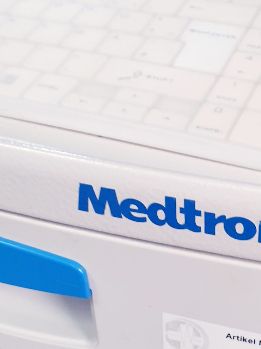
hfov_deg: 23.6
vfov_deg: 31.6
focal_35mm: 61
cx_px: 218
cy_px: 209
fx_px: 613
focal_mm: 4.3
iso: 250
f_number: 2.4
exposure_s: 1/50
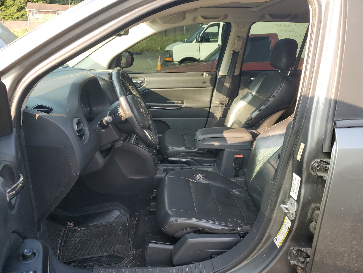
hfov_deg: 67.3
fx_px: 273
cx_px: 182
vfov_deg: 53.1
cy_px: 136
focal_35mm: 26
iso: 50
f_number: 1.5
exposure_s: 1/222
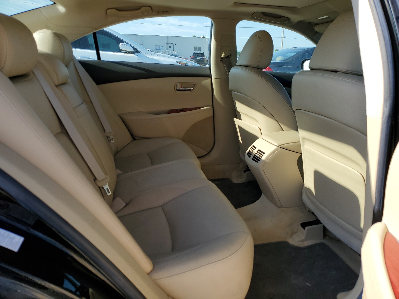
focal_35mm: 26
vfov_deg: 53.1
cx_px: 200
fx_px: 300
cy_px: 150
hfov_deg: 67.3
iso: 50
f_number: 1.5
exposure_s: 1/1250
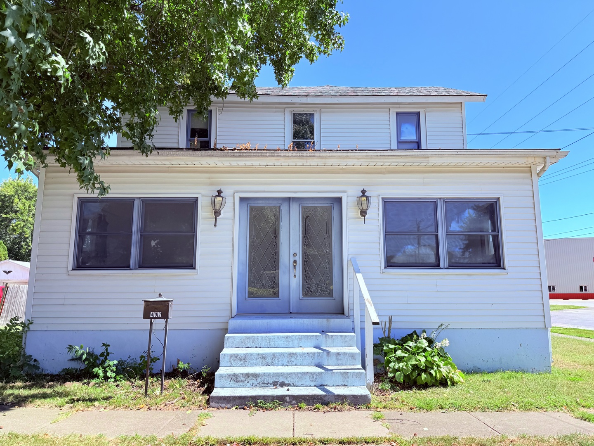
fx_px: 412
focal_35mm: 24
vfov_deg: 56.8
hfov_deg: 71.6
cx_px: 297
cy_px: 223
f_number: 1.78
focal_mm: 6.76
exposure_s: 1/2169
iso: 80
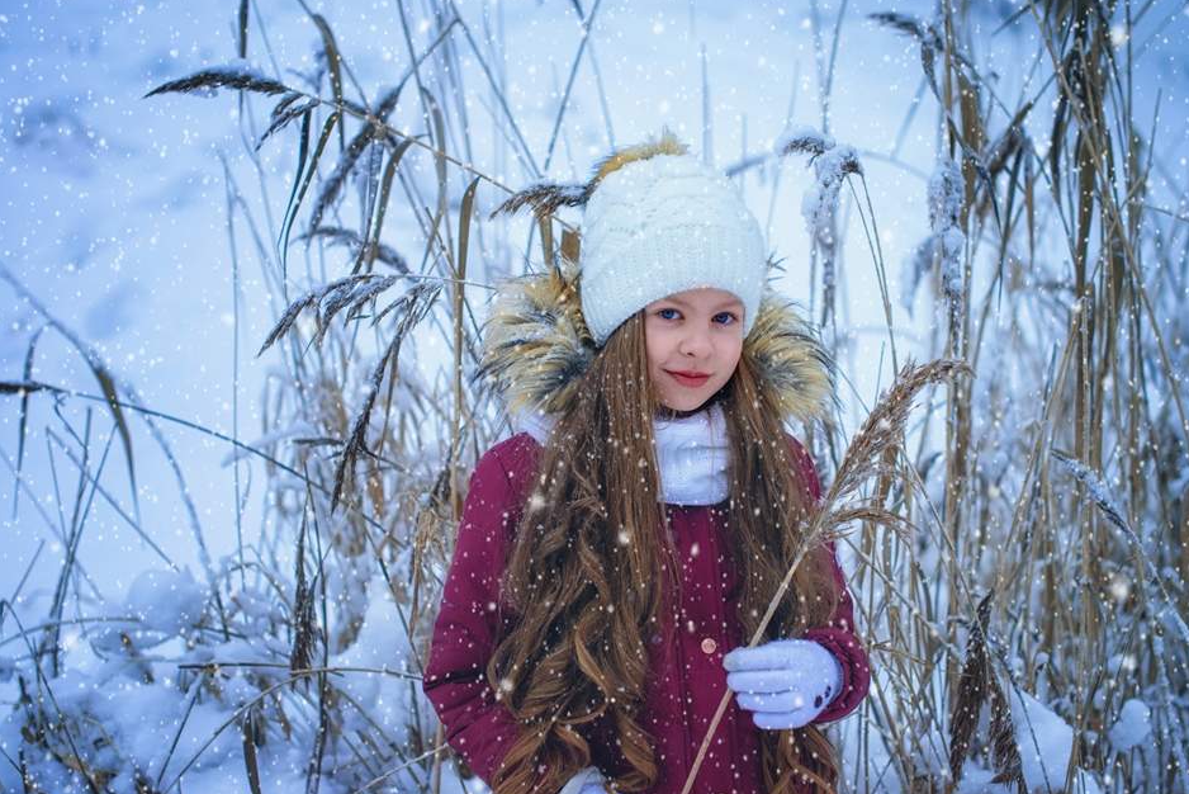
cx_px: 636
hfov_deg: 31.4
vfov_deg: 21.2
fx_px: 2114
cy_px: 441
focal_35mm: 64
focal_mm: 50
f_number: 2.5
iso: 100
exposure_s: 1/400
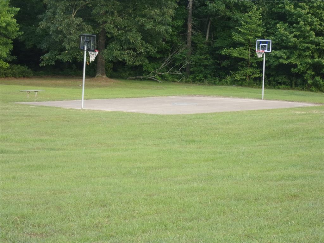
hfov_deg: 17.6
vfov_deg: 13.2
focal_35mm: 112
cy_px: 122
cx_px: 162
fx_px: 1048
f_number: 5.3
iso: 94
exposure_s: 1/40
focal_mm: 20.1
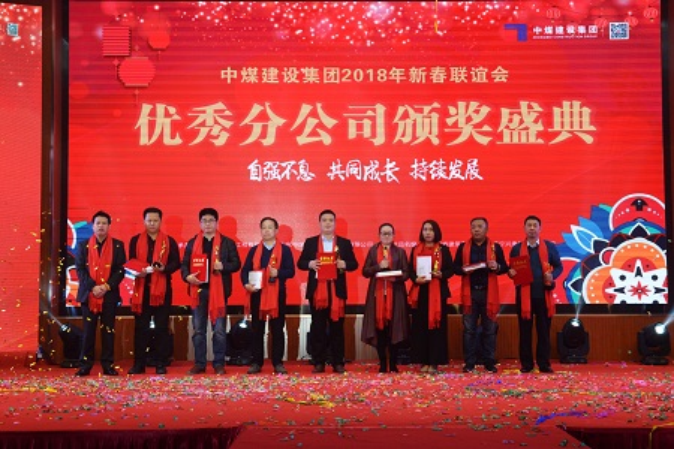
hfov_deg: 36.2
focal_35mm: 55
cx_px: 337
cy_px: 224
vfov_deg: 24.6
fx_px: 1030
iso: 2500
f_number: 11
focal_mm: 55
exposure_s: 1/125
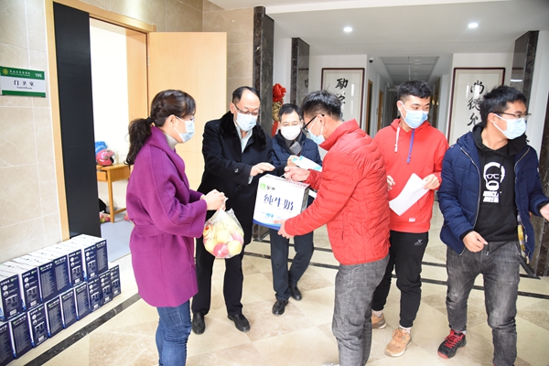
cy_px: 183
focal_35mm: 24
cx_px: 274
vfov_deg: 53.1
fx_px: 366
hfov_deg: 73.7
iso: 1600
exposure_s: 1/50
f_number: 4
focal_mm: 24
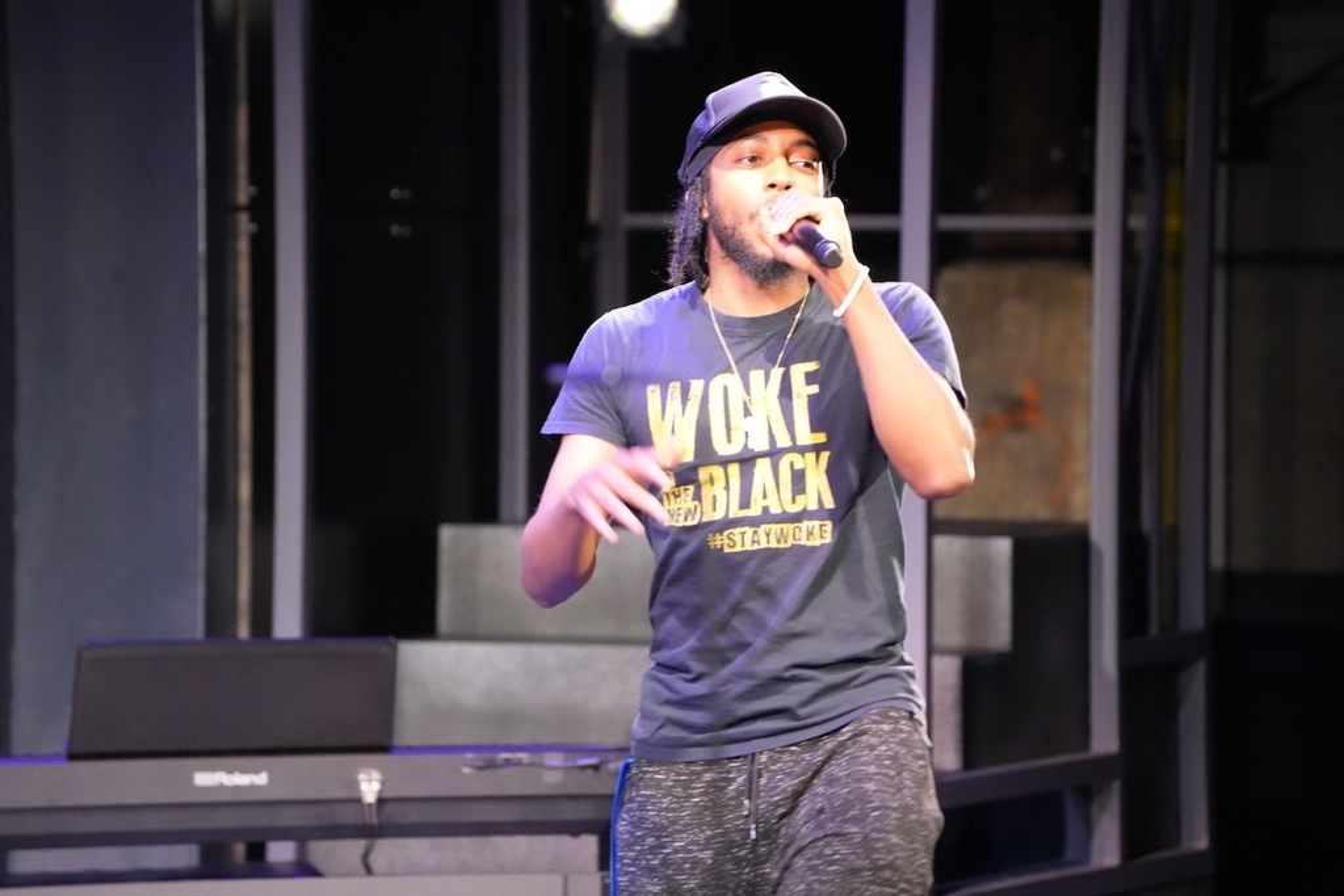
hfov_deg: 8.0
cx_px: 672
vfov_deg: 5.3
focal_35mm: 259
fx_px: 9670
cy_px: 448
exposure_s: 1/80
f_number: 6.3
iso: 12800
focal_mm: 259
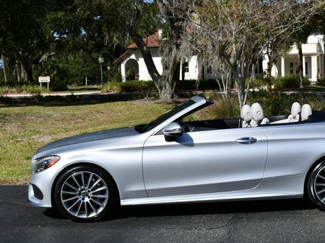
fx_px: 535
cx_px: 215
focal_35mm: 57
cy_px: 107
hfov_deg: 33.5
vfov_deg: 25.6
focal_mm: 22
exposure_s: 1/400
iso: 100
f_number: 10
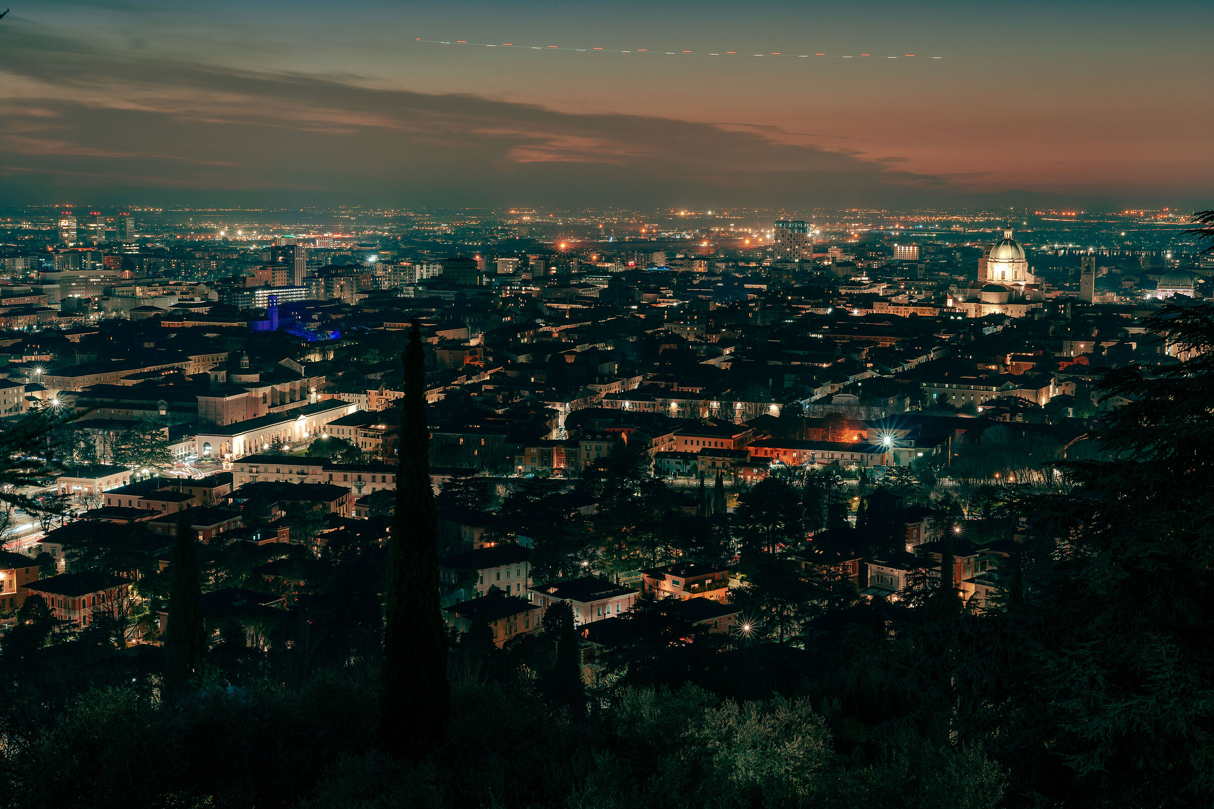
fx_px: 1686
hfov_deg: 39.6
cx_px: 607
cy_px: 404
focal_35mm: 50
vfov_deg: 27.0
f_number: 7.1
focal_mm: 50
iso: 100
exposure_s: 15
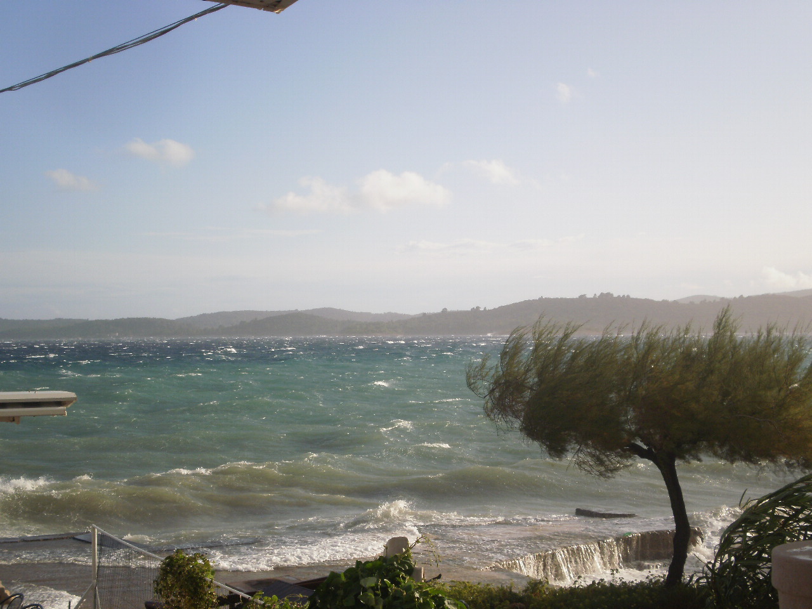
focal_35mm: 62
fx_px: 1454
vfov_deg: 23.7
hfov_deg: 31.2
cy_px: 304
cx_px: 406
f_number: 5.9
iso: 100
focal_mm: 10.3
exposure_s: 1/640
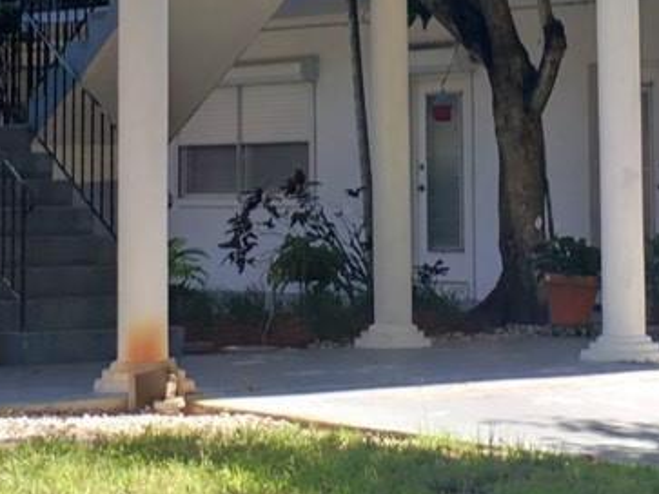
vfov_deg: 11.4
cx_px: 320
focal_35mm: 128
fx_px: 2436
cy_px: -58
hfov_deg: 15.4
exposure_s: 1/686
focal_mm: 4.15
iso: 25
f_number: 2.2
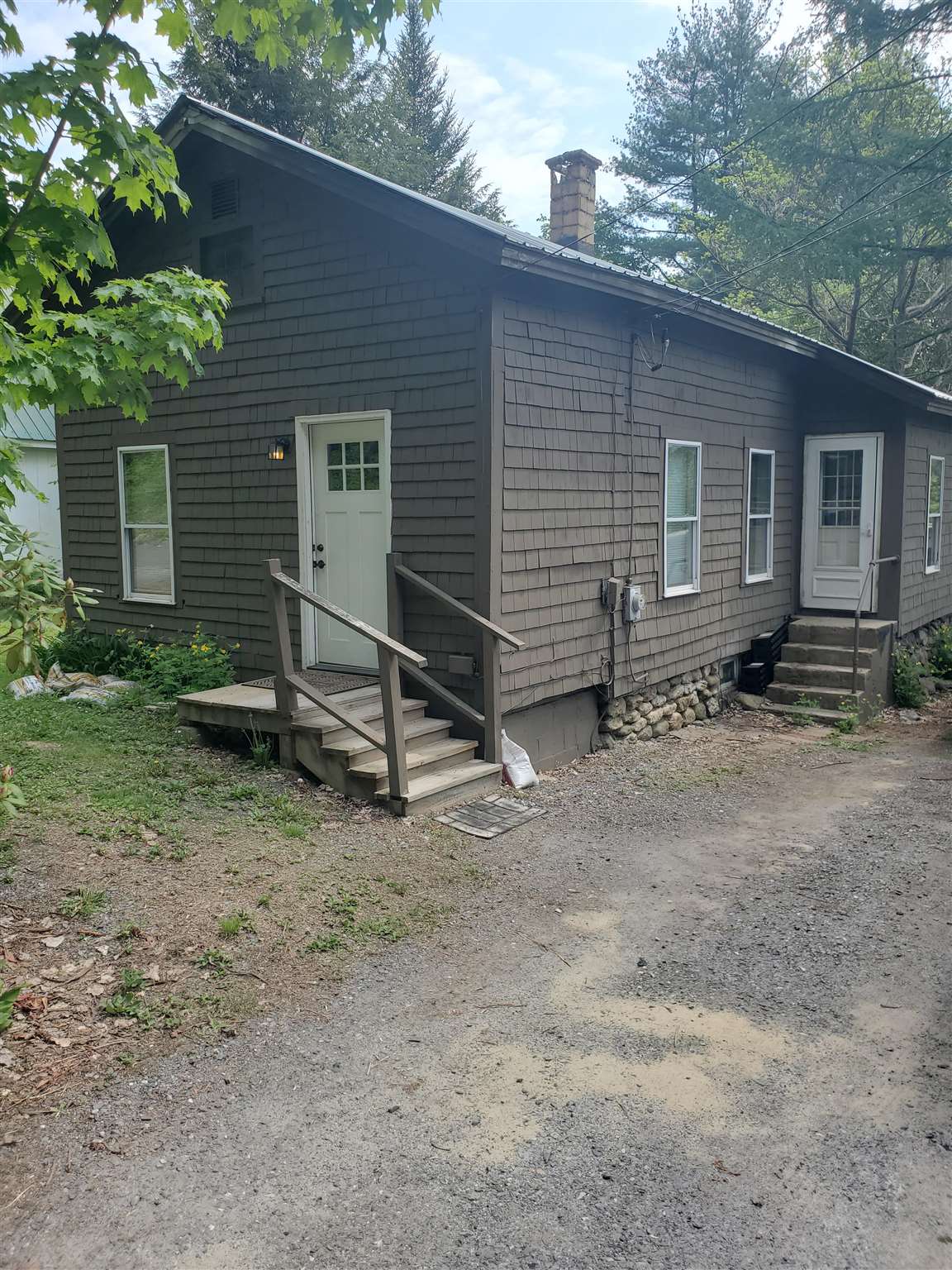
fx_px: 953
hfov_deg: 53.1
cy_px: 635
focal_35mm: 26
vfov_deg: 67.3
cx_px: 476
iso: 50
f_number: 2.4
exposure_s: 1/731
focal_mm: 4.3
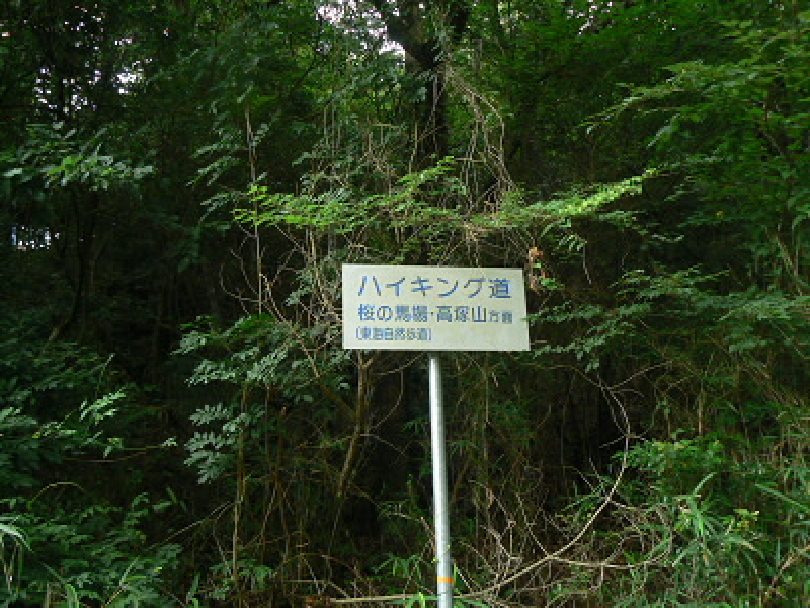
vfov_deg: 39.7
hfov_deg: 51.4
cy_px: 304
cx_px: 405
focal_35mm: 36
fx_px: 842
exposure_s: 1/50
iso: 100
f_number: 2.8
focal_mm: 6
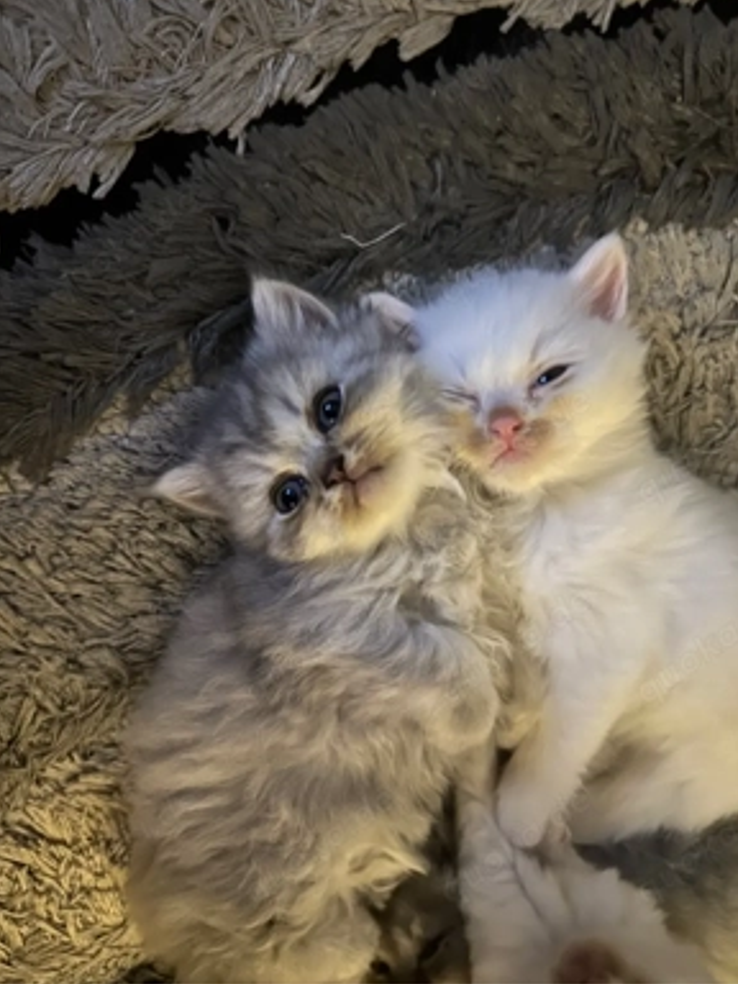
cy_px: 474
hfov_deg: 54.9
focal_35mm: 25
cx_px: 374
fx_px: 711
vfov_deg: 69.4
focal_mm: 6.86
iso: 1000
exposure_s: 1/12
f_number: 1.78
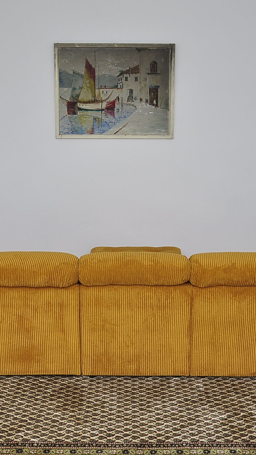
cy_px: 227
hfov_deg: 21.1
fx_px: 688
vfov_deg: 36.6
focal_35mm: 57
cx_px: 125
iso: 360
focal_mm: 24
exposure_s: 1/50
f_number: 4
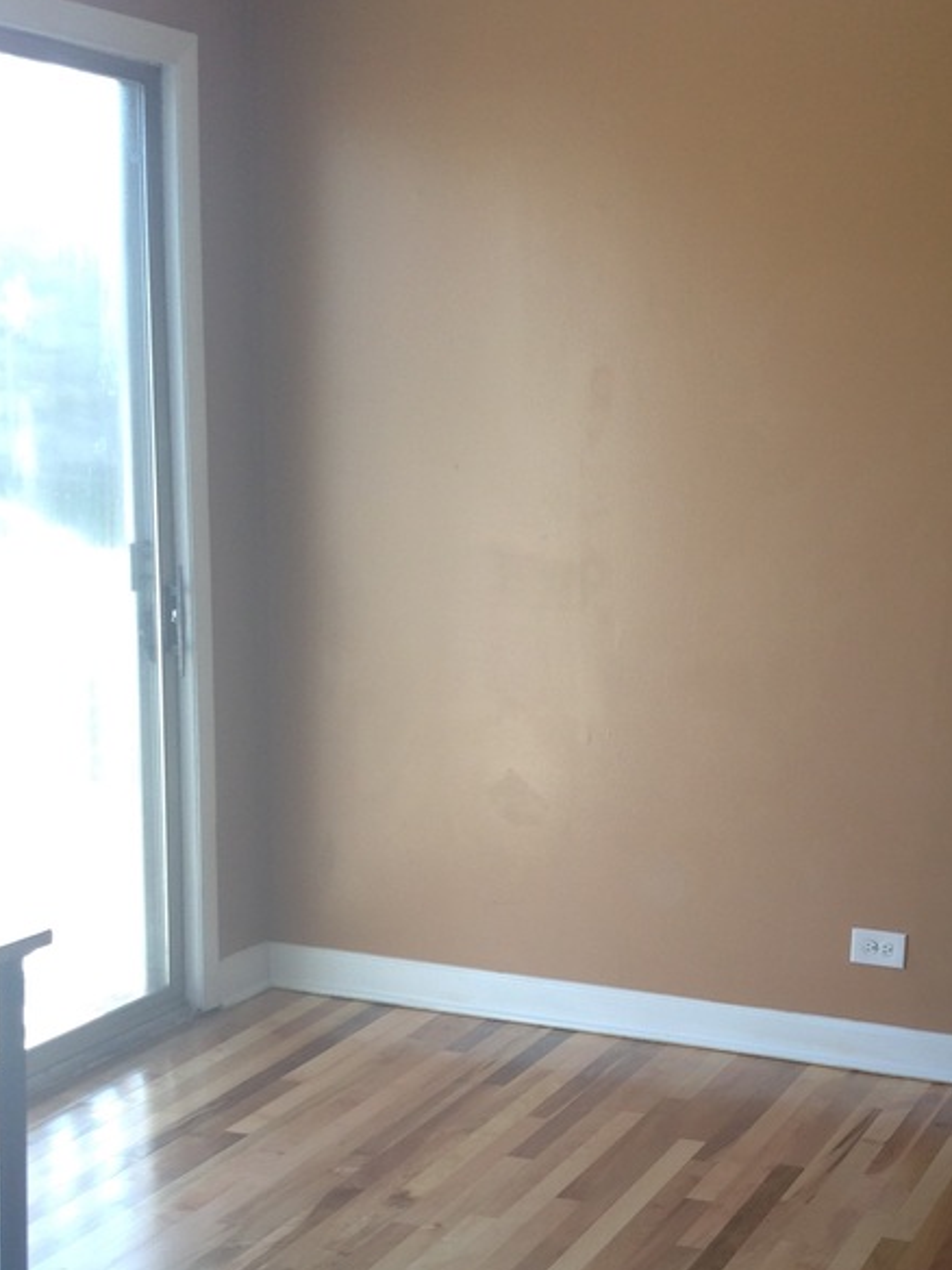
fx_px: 2237
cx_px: 869
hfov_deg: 23.4
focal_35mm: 61
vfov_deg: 31.1
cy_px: 963
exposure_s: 1/60
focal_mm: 4.12
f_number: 2.4
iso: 50
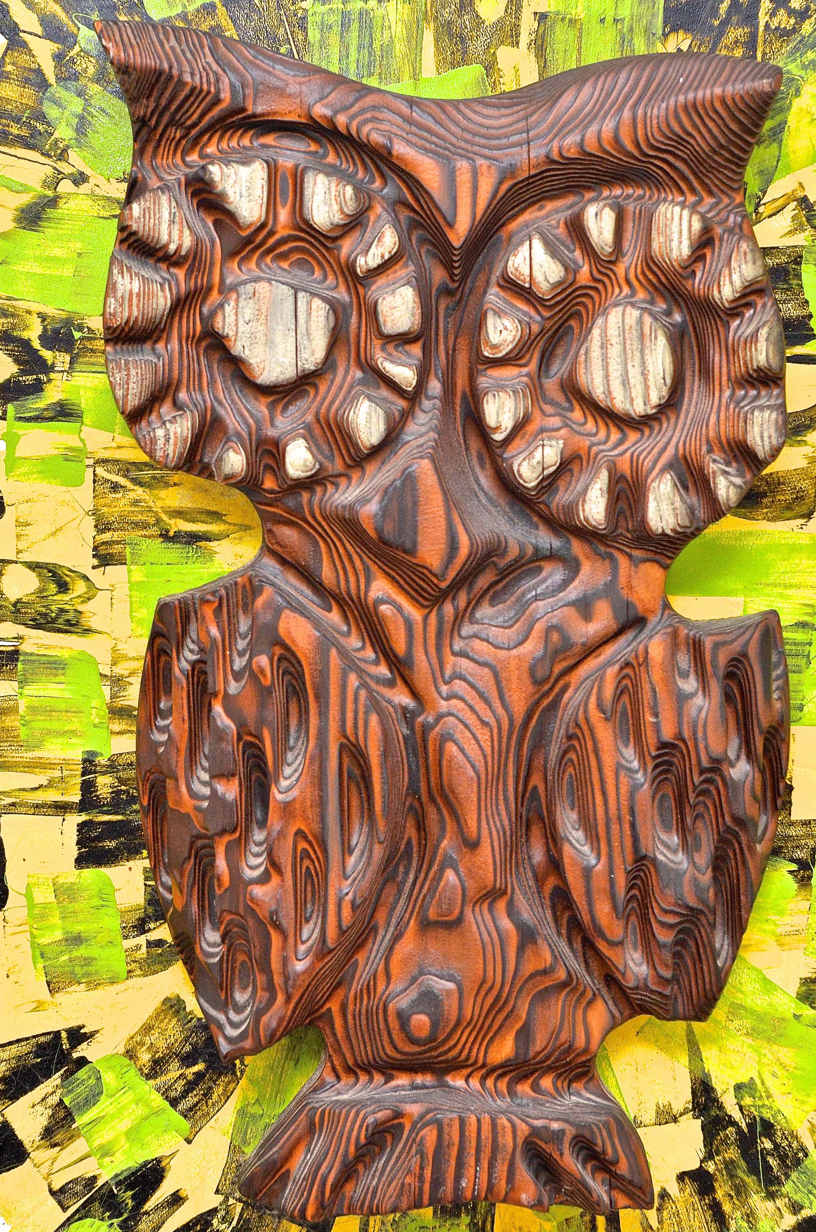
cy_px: 629
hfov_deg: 10.8
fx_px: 4303
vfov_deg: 16.3
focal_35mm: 126
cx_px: 423
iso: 1600
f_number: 8
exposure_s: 1/200
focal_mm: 78
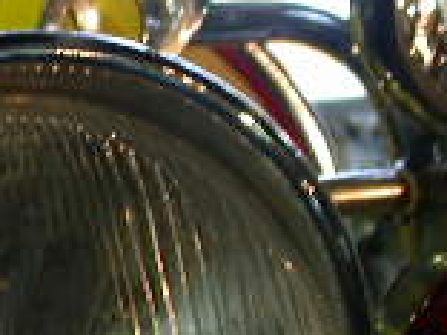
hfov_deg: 12.2
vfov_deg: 9.5
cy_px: 89
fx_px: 2014
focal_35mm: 156
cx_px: -186
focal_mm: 7.85
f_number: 2.6
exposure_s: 1/2
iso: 100
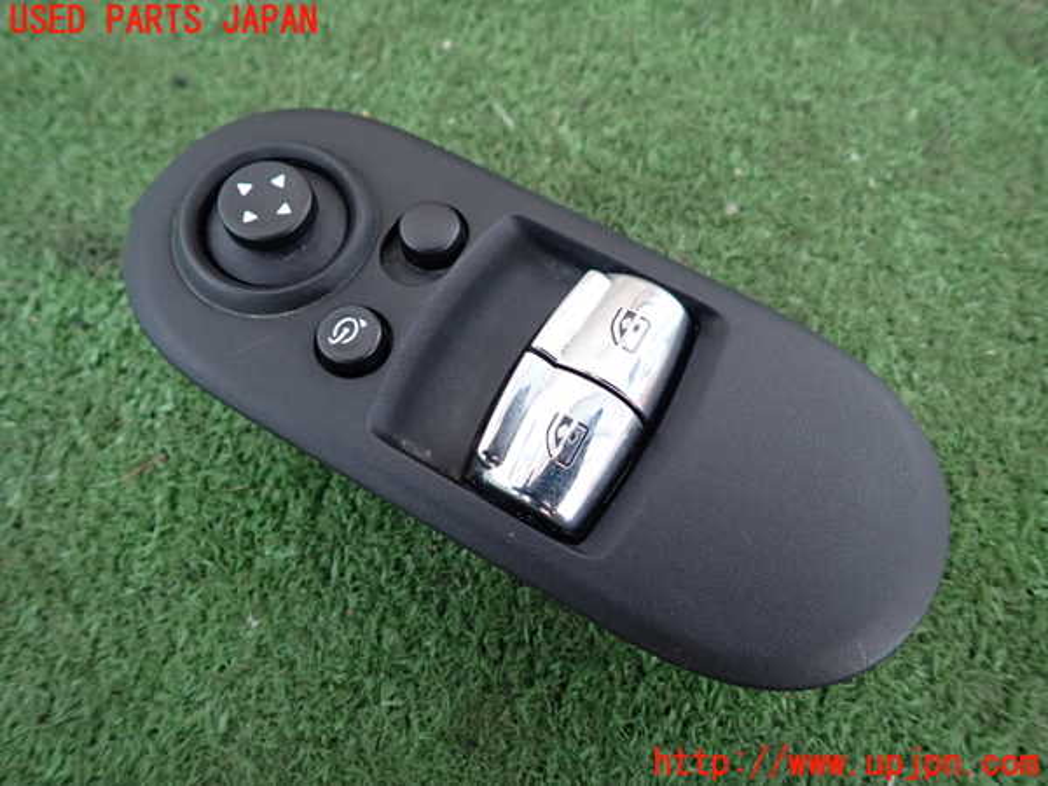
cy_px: 393
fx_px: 757
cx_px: 524
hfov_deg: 69.4
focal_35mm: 25
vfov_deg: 54.9
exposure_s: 1/30
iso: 250
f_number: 2
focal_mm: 4.5
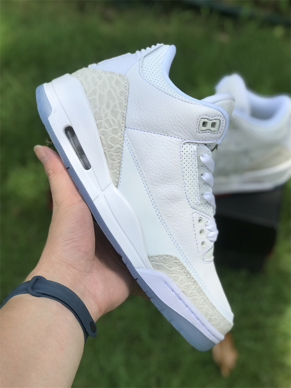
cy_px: 194
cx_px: 146
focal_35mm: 57
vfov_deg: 33.8
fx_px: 639
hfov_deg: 25.7
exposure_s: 1/507
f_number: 2.8
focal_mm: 6.6
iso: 20
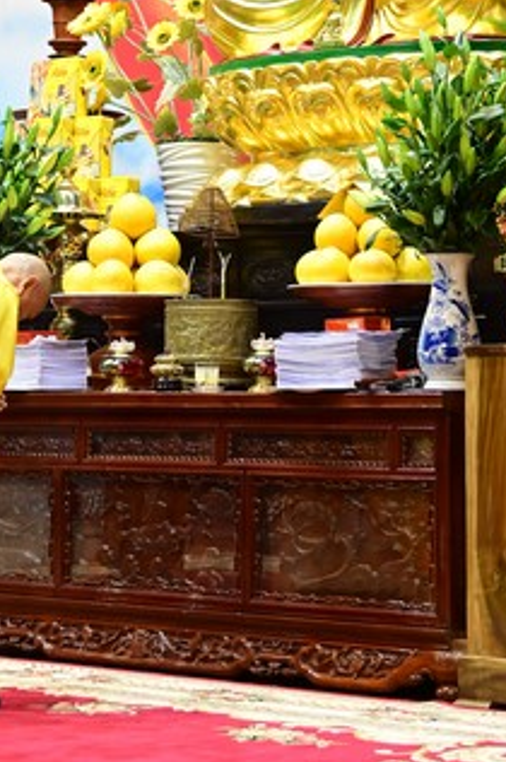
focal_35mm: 107
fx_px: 2261
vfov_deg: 18.9
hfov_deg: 12.8
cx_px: 226
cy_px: 121
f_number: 4.5
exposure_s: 1/160
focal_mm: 52
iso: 4000
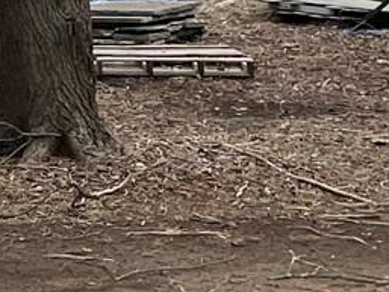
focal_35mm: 207
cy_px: -271
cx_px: -554
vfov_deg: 7.0
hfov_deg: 8.7
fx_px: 2327
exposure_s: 1/596
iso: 32
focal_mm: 4.2
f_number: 1.6
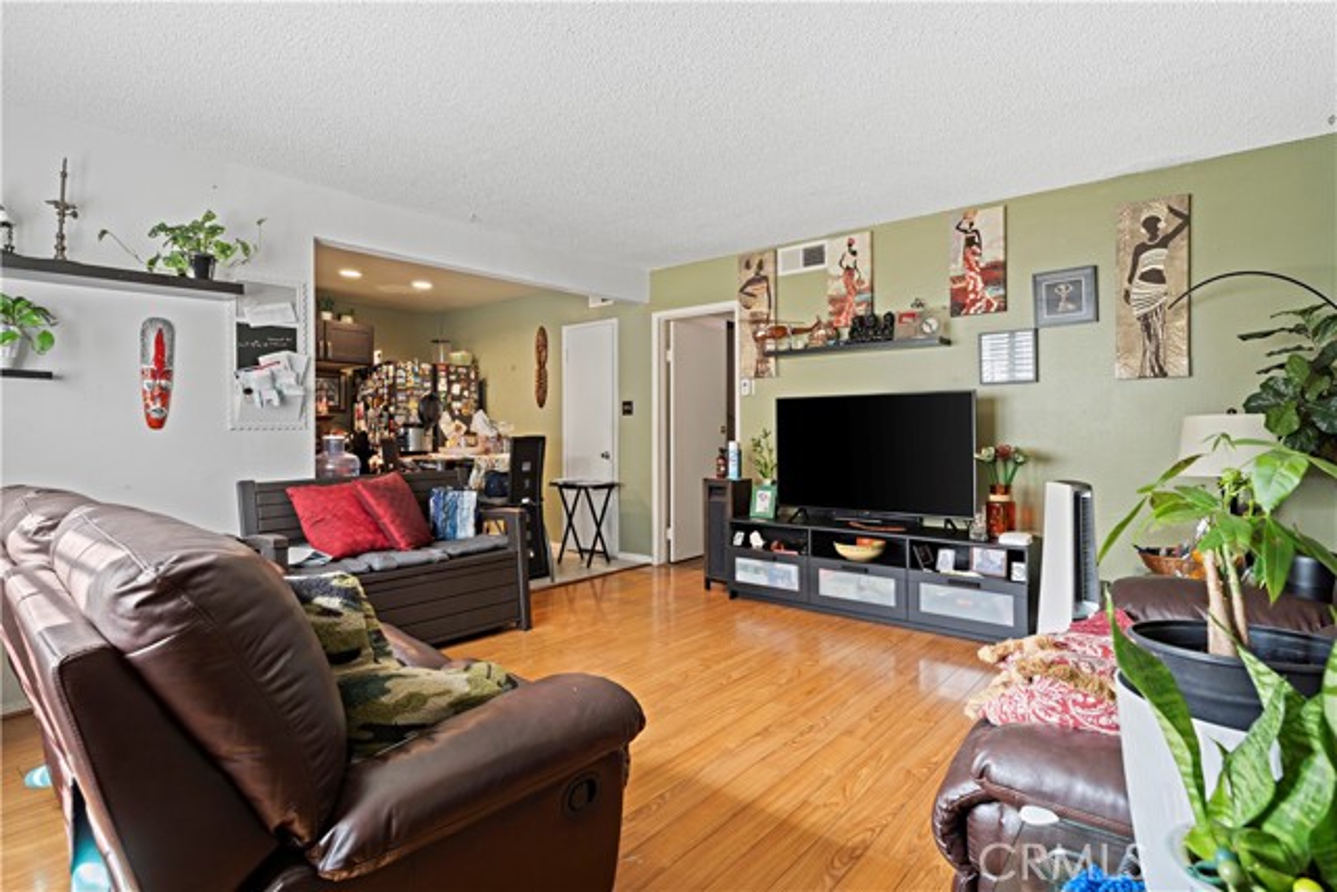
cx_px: 668
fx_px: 669
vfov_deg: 67.4
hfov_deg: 90.0
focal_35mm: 18
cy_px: 446
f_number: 7.1
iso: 250
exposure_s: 1/1.67
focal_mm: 18
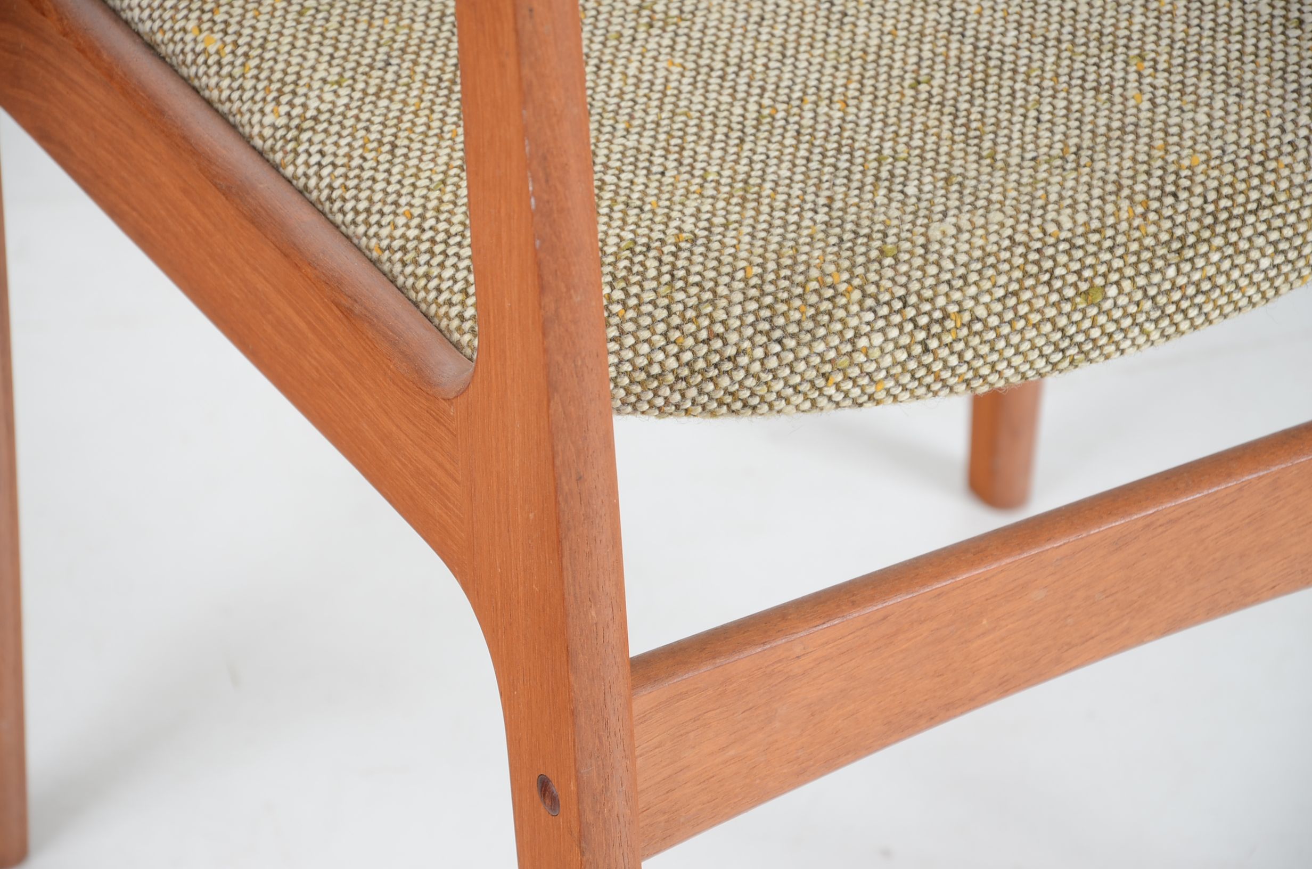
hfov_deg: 13.1
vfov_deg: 8.7
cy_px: 434
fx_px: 5728
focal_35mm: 158
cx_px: 656
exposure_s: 1/80
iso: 160
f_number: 6.3
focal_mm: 105
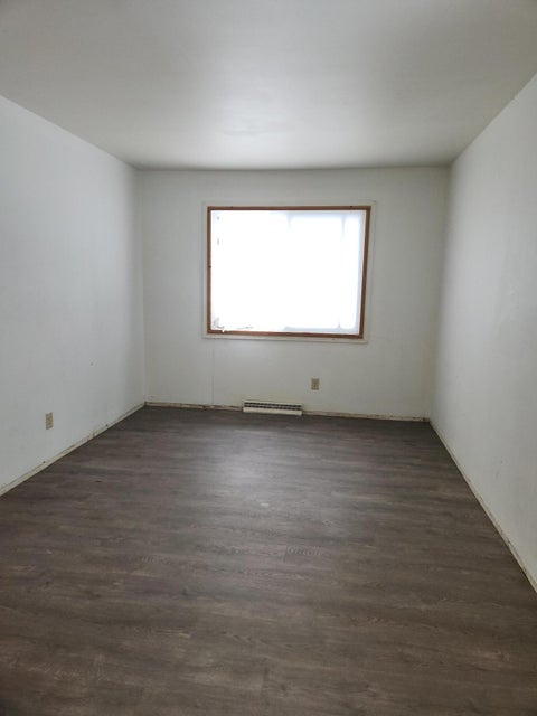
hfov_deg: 58.9
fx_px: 476
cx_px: 268
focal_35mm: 23
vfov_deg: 73.9
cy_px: 358
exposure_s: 1/60
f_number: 1.8
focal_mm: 5.4
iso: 100
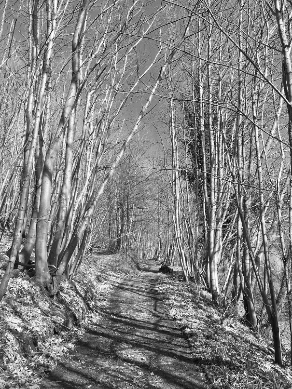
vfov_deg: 61.7
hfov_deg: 48.2
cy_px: 194
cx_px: 146
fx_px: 326
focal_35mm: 29
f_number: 2.2
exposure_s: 1/561
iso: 25
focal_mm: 4.15
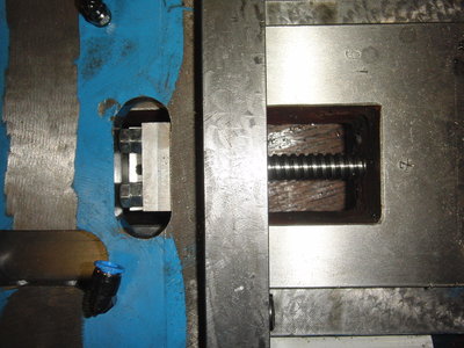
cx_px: 232
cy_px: 174
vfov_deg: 37.7
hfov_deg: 49.0
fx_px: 509
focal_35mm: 38
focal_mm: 6.66
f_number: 3.9
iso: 100
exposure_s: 1/40
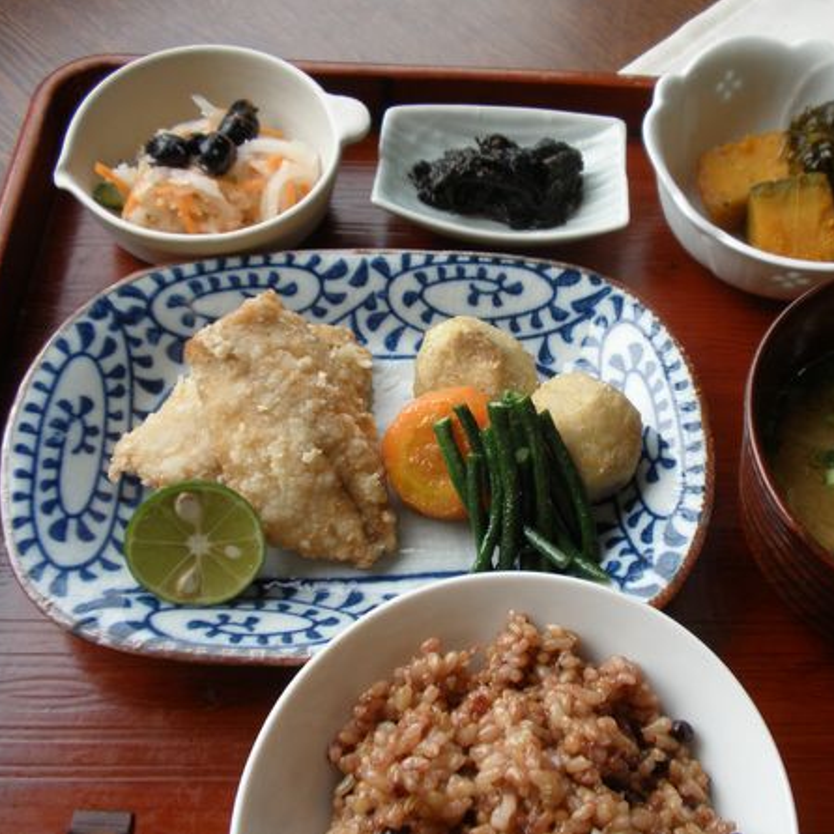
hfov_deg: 38.0
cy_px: 415
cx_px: 544
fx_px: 1199
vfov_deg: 38.3
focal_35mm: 44
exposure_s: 1/100
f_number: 3.5
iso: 64
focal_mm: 6.6
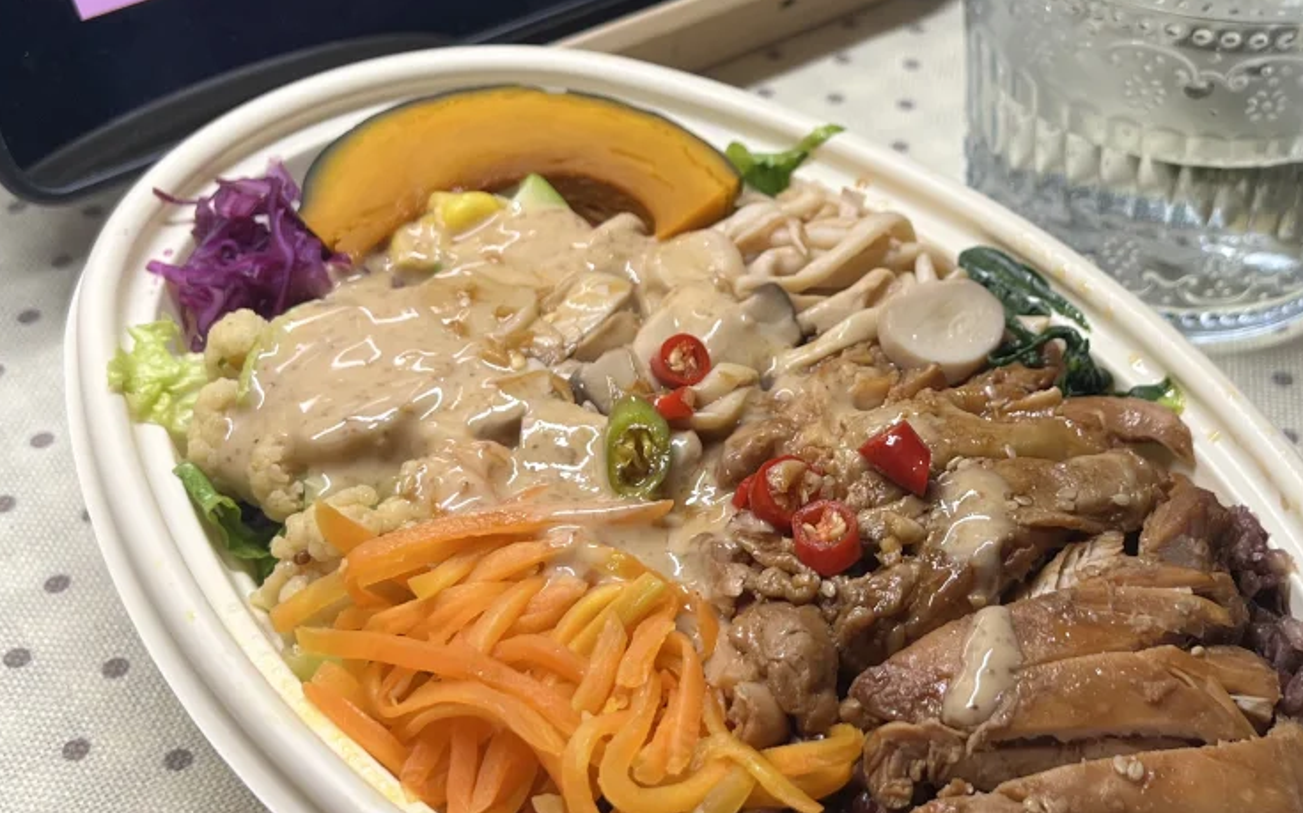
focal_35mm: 54
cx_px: 902
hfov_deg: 37.0
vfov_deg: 23.9
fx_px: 1917
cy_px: 342
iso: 80
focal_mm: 5.7
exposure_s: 1/100
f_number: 1.5
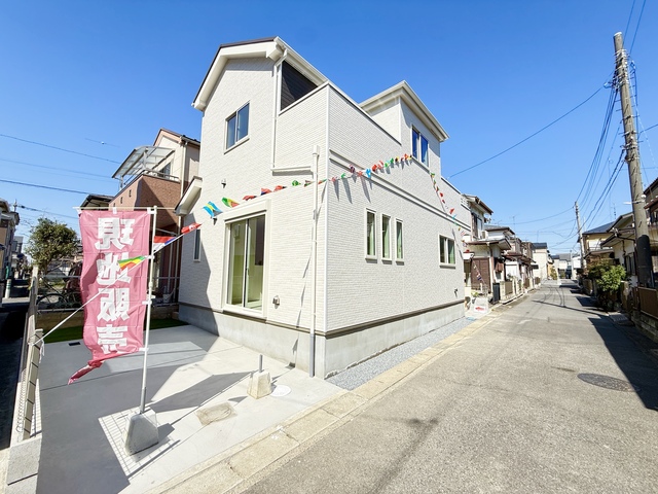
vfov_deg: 85.7
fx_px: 266
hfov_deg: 102.1
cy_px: 247
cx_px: 329
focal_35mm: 14
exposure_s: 1/734
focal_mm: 2.22
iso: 50
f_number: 2.2
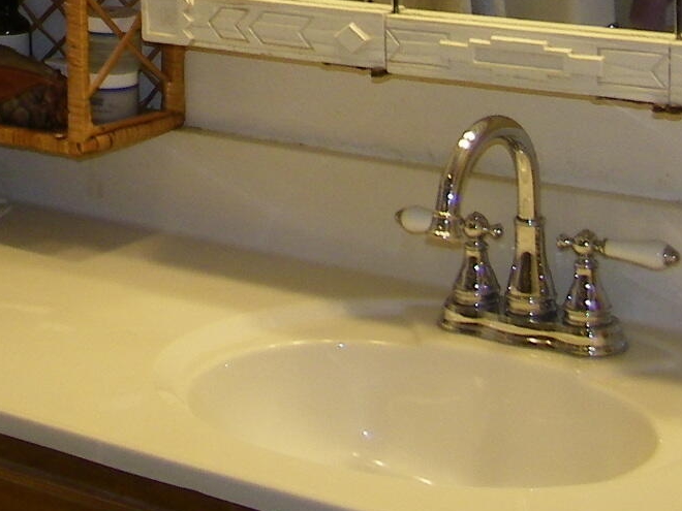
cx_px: -39
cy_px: -354
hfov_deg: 17.4
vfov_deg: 12.5
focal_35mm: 110
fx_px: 2167
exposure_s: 1/40
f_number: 3.5
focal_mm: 5
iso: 80
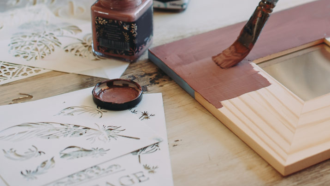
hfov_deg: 18.0
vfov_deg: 10.2
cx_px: 303
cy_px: -57
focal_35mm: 117
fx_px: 1024
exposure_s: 1/200
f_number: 2.8
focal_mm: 50
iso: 400
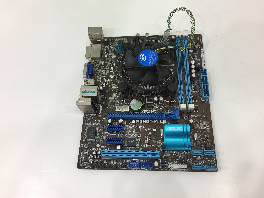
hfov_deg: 61.7
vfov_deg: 48.2
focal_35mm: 29
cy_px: 99
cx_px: 132
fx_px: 221
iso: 80
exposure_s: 1/33
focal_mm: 4.15
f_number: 2.2
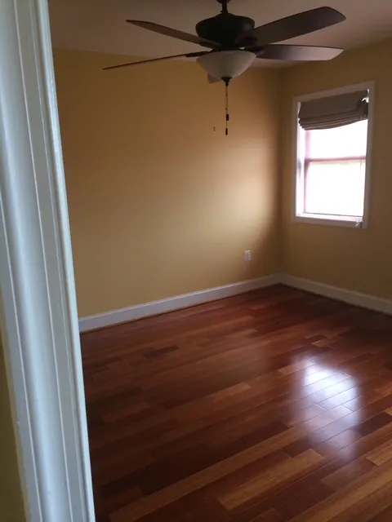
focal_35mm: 30
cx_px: 196
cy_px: 261
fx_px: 453
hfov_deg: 46.8
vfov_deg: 60.0
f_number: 2.2
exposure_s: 1/30
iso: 125
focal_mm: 4.12
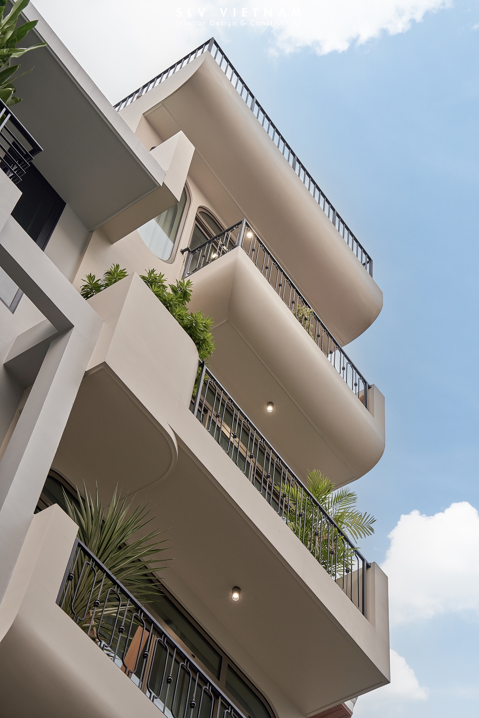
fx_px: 1257
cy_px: 359
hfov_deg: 21.6
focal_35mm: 63
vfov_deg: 31.9
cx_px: 240
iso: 320
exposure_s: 1/80
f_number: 5
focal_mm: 63
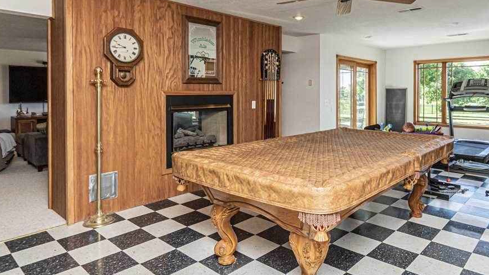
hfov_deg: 78.4
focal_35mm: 23
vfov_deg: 48.8
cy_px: 95
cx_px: 270
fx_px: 298
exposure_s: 1/60
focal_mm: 10
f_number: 11
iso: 800
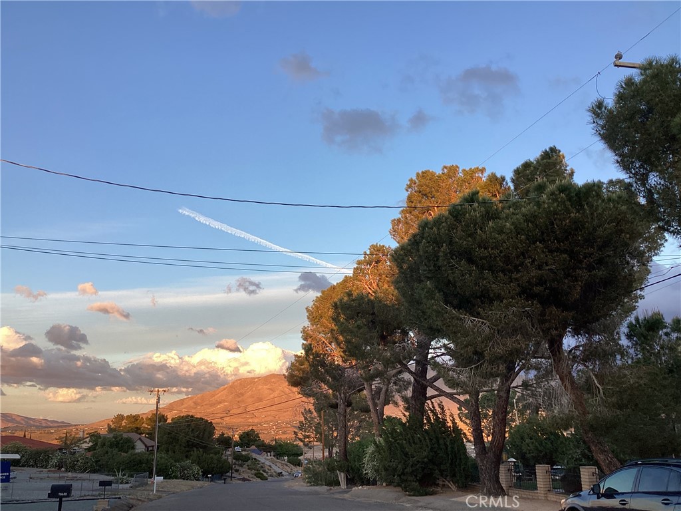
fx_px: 610
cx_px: 340
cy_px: 256
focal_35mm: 31
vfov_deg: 45.4
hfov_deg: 58.4
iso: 25
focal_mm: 3.3
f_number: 2.4
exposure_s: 1/126
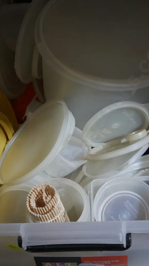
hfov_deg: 13.1
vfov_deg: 23.2
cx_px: 95
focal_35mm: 92
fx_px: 646
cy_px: 133
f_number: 5.6
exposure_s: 1/100
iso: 2500
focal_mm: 42
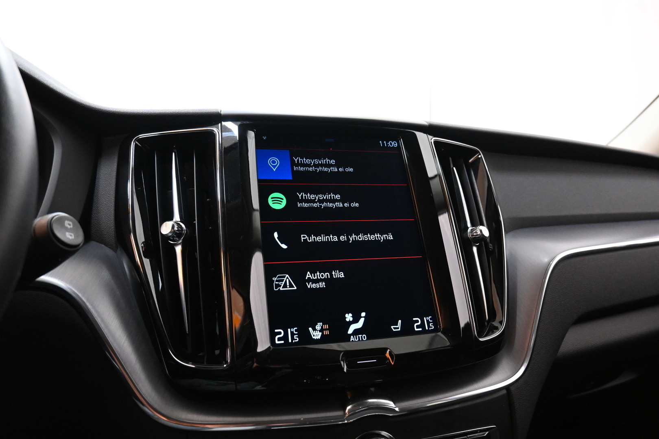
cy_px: 220
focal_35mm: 24
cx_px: 330
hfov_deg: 73.7
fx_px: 439
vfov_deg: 53.1
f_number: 4
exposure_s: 1/60
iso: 4000
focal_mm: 16
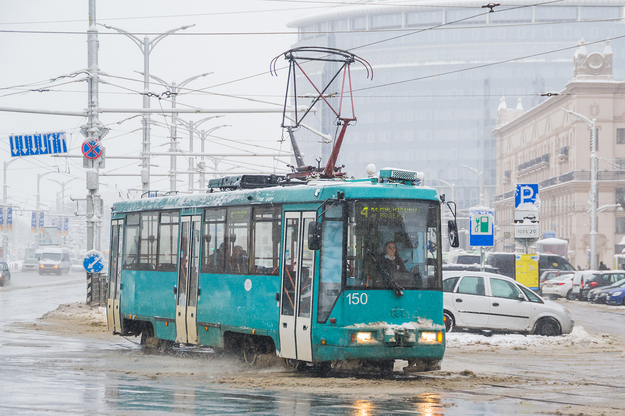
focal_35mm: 120
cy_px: 208
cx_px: 312
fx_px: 2083
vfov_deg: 11.4
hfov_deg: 17.1
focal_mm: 80
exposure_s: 1/500
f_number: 5.3
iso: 1800
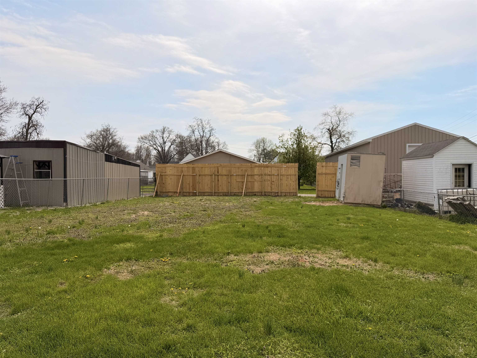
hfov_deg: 71.6
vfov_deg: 56.8
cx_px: 238
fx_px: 331
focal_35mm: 24
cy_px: 179
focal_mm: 6.76
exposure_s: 1/11905
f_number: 1.78
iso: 80
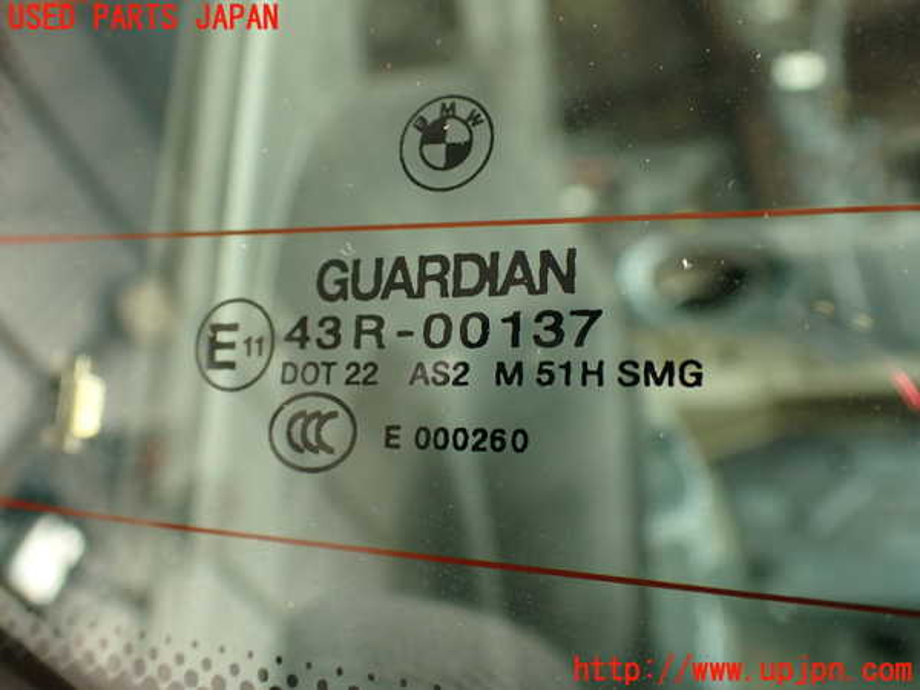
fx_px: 850
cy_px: 345
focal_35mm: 32
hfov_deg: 56.8
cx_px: 460
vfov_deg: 44.2
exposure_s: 1/40
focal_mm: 5.79
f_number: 2.4
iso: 200
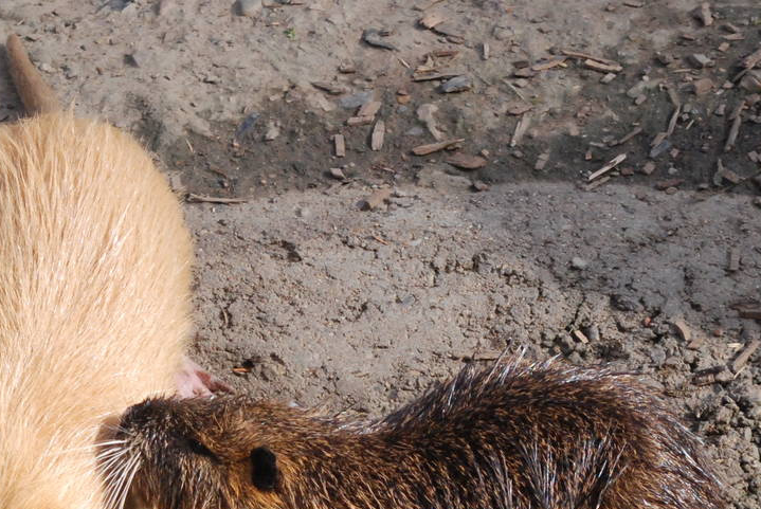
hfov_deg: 7.2
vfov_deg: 4.8
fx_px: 6073
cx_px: 177
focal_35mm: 287
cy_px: 414
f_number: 8
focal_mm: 86
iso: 1000
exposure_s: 1/1000
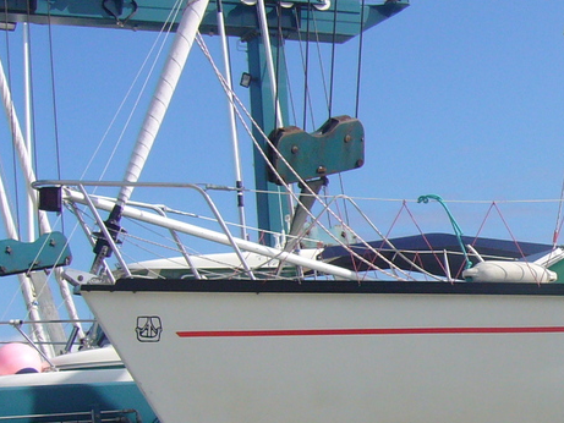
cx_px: 659
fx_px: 1630
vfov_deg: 14.8
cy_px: 285
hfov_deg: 18.7
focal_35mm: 100
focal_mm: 6
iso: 100
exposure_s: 1/800
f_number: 5.7
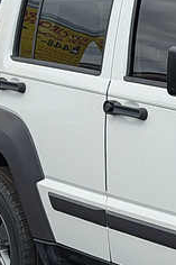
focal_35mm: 108
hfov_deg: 11.0
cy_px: 211
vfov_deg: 18.8
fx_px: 793
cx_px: 396
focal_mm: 6.9
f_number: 1.68
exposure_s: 1/1025
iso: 22
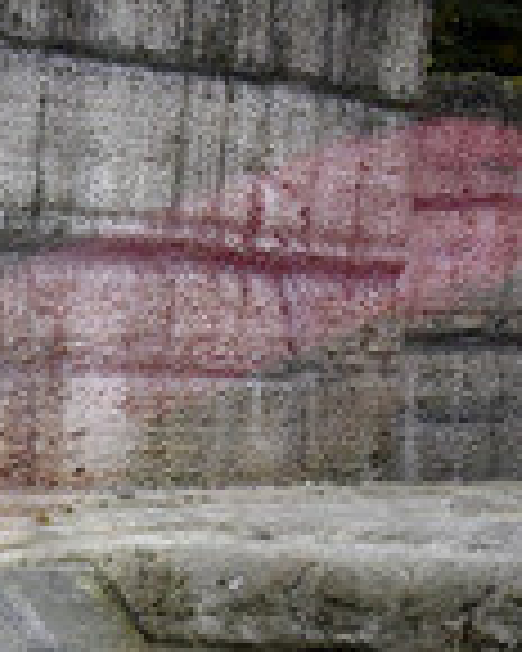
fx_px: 2704
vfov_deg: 13.6
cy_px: 589
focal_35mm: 140
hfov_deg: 10.6
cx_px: -308
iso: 2500
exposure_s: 1/160
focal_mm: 48
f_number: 6.3
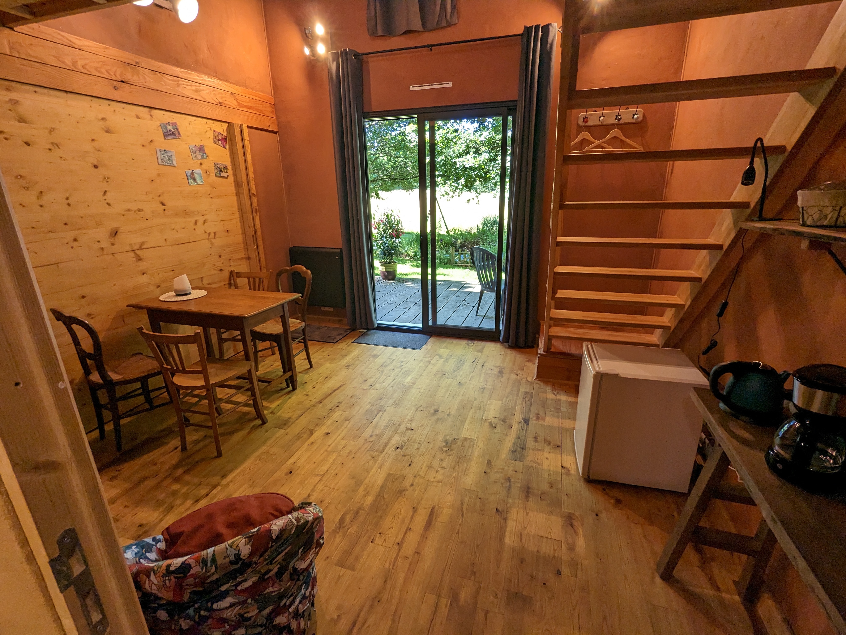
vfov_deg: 78.1
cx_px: 423
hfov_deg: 94.5
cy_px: 318
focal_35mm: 16
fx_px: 391
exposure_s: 1/100
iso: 98
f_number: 2.2
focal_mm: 2.35
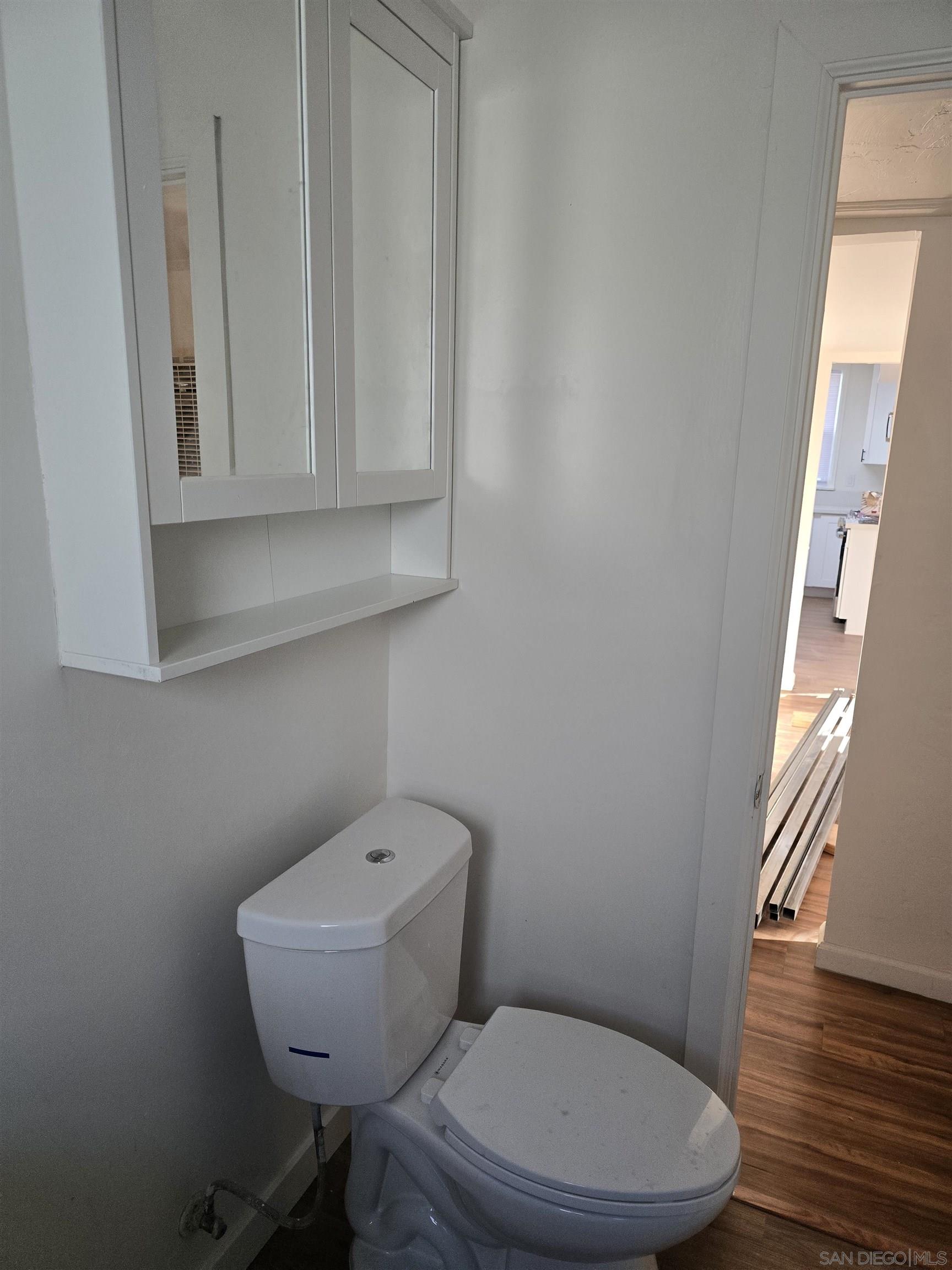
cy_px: 635
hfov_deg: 58.9
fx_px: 843
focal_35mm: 23
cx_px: 476
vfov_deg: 73.9
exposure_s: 1/180
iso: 200
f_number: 1.7
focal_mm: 6.3
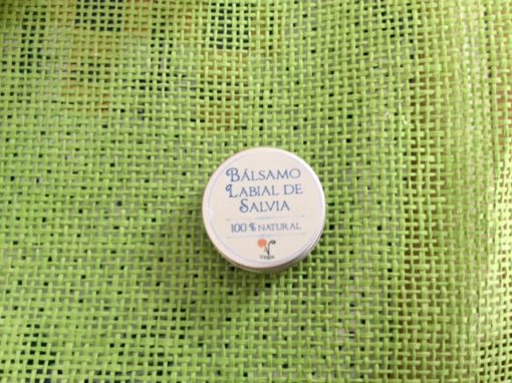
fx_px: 473
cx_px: 256
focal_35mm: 32
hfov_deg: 56.8
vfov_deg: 44.1
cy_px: 192
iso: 125
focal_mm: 3.3
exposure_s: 1/25
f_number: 2.4
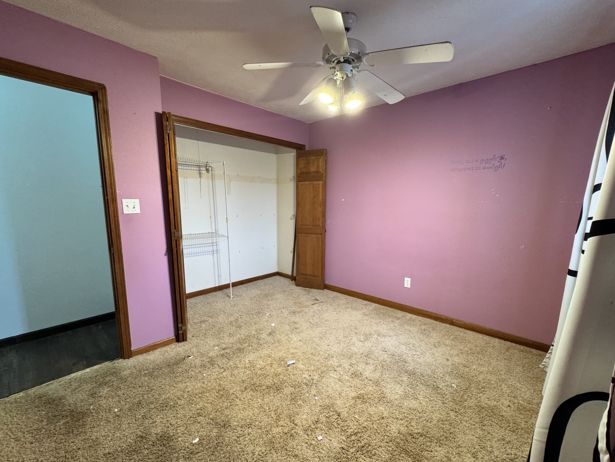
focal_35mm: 15
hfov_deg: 98.2
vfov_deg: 81.7
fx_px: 266
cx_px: 309
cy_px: 242
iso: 400
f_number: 2.2
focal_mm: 2.22
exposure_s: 1/60
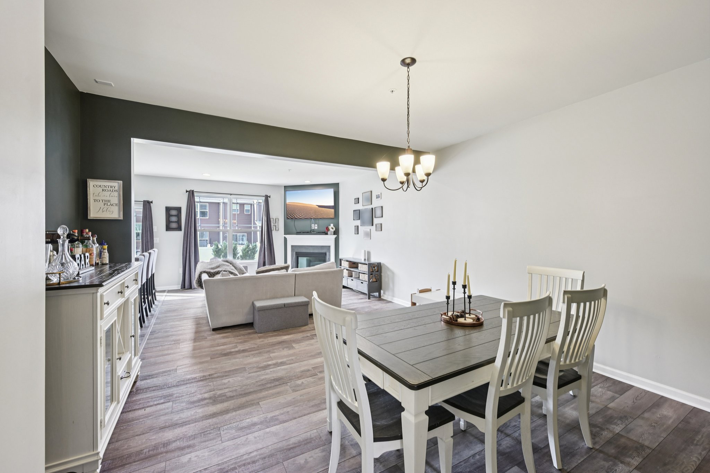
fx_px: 296
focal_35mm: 15
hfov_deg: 100.4
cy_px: 236
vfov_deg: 77.3
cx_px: 355
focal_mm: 15
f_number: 8
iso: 400
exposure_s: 1/8
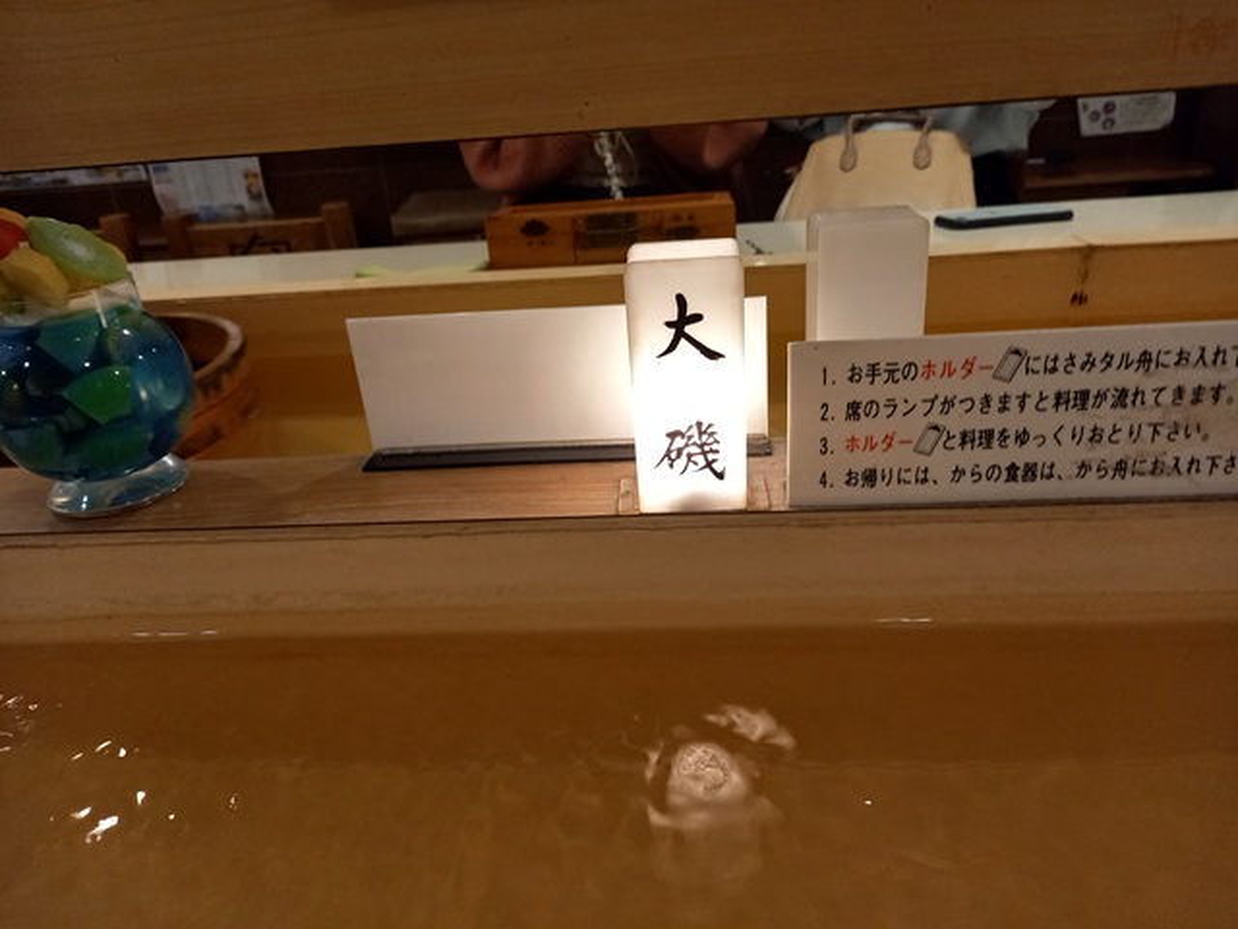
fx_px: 894
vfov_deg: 54.9
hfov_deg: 69.4
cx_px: 619
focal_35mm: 25
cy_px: 464
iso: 320
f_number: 1.8
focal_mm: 4.65
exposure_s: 1/33
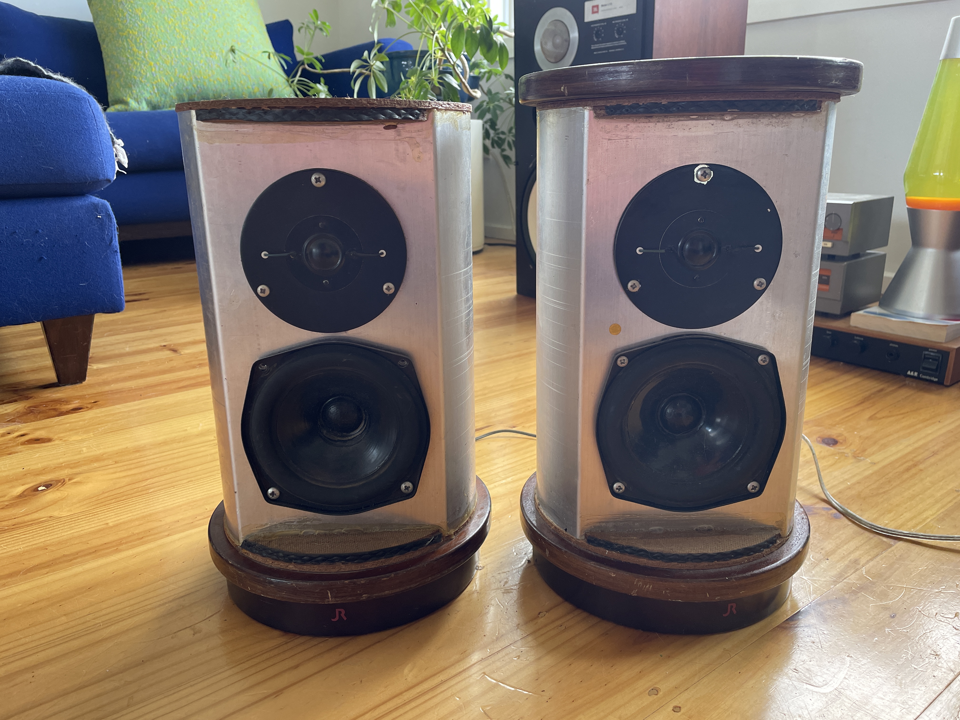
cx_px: 480
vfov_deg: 53.1
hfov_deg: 67.3
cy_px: 360
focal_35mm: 26
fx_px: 721
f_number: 1.6
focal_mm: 4.2
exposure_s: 1/121
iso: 100
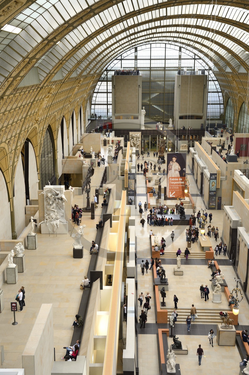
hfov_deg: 29.8
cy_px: 188
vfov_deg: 43.6
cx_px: 124
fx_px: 468
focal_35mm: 45
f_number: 5
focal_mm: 45
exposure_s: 1/80
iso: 400
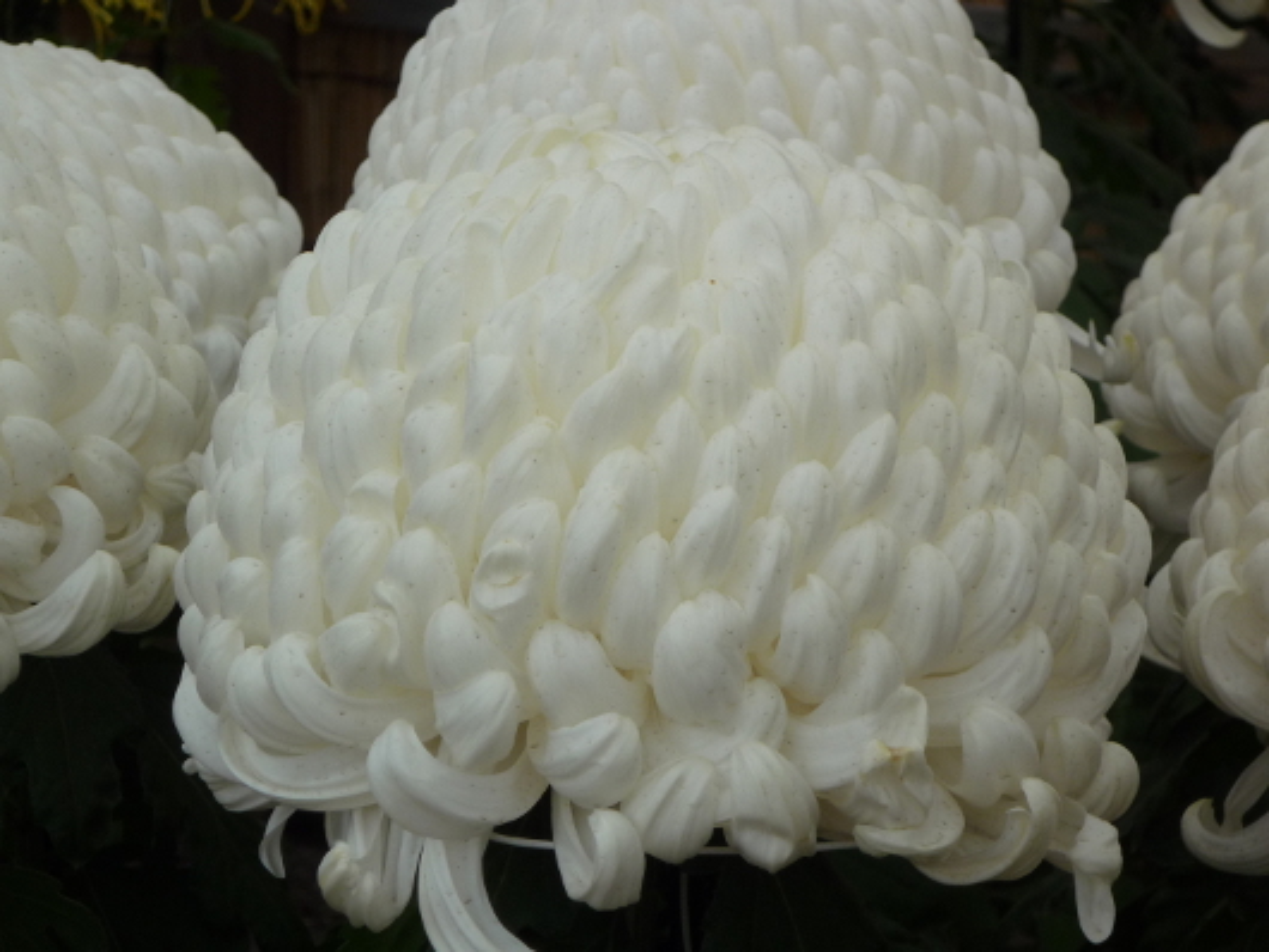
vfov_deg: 12.7
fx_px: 4291
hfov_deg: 16.8
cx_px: 634
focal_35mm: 117
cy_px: 476
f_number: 5.6
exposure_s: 1/100
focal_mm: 17.3
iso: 100
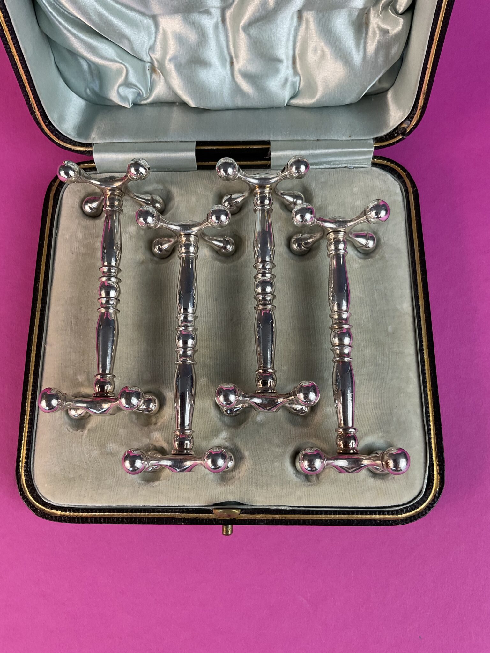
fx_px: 547
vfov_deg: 61.7
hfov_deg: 48.2
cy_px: 326
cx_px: 245
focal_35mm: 29
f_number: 1.8
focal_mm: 3
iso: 50
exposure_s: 1/122
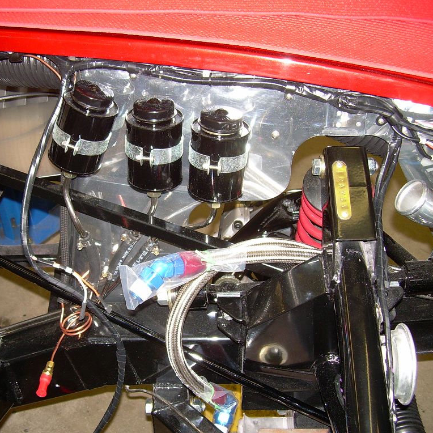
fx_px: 637
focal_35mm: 45
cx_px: 156
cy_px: 216
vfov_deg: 37.6
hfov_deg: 37.3
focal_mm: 6.3
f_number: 2.8
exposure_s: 1/60
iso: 84
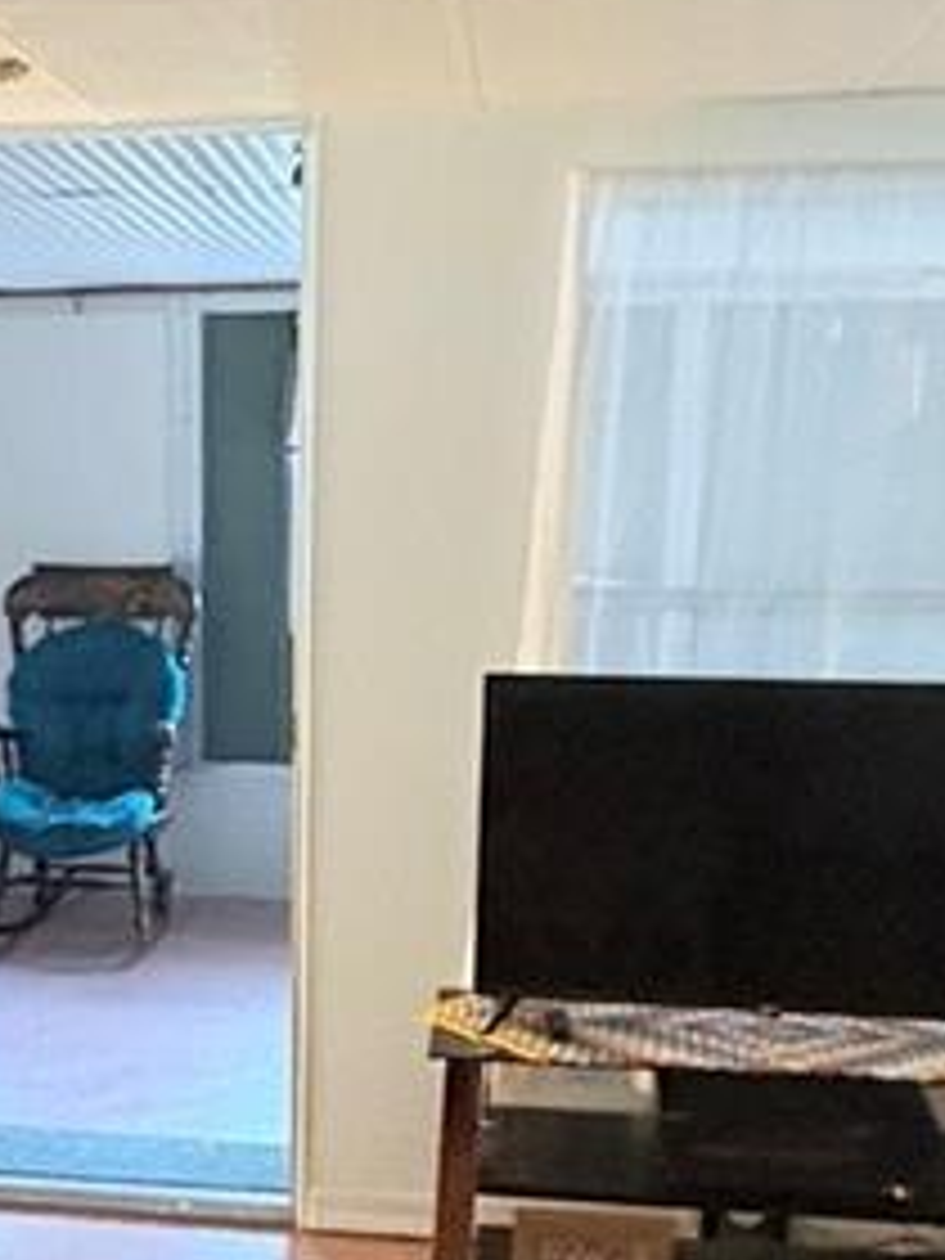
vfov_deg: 31.7
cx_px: 58
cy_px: 904
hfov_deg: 23.6
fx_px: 2184
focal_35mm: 60
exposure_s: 1/40
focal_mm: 2.22
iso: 640
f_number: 2.2
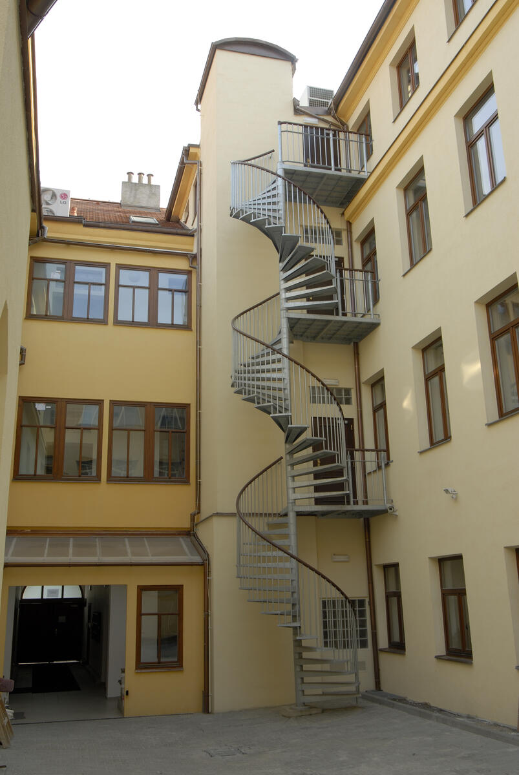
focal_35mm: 33
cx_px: 260
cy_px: 388
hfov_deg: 40.1
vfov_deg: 57.2
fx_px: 712
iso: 100
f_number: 13
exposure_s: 1/20
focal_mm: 22
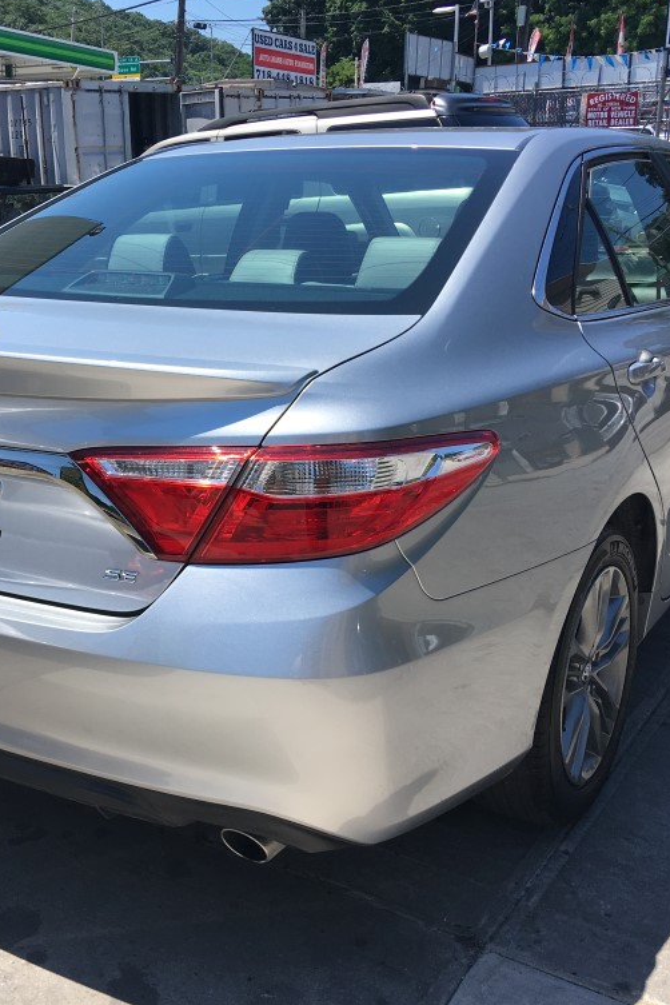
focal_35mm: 41
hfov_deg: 32.4
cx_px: 226
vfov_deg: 47.4
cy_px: 495
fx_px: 1144
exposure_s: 1/1326
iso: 25
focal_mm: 4.15
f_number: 2.2
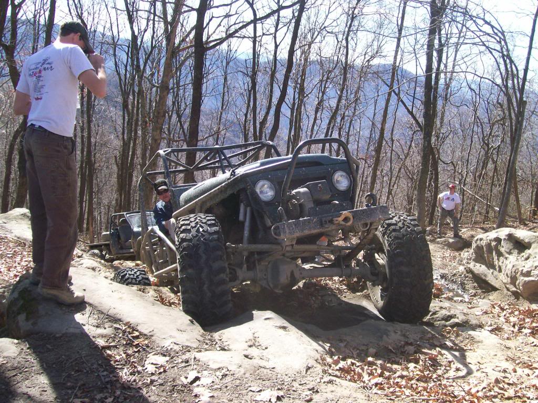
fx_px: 560
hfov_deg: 51.4
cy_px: 202
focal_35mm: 36
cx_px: 269
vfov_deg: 39.7
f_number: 2.7
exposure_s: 1/442
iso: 80
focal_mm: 6
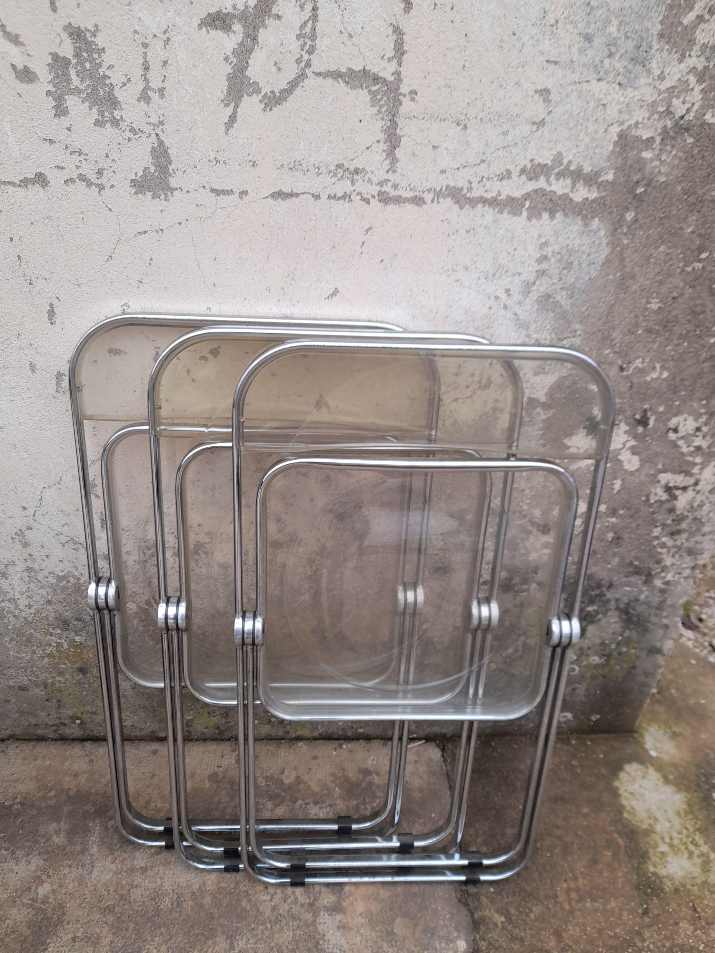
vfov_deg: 69.4
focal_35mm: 25
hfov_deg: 54.9
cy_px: 476
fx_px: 689
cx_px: 358
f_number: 2
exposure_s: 1/100
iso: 25
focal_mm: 4.6
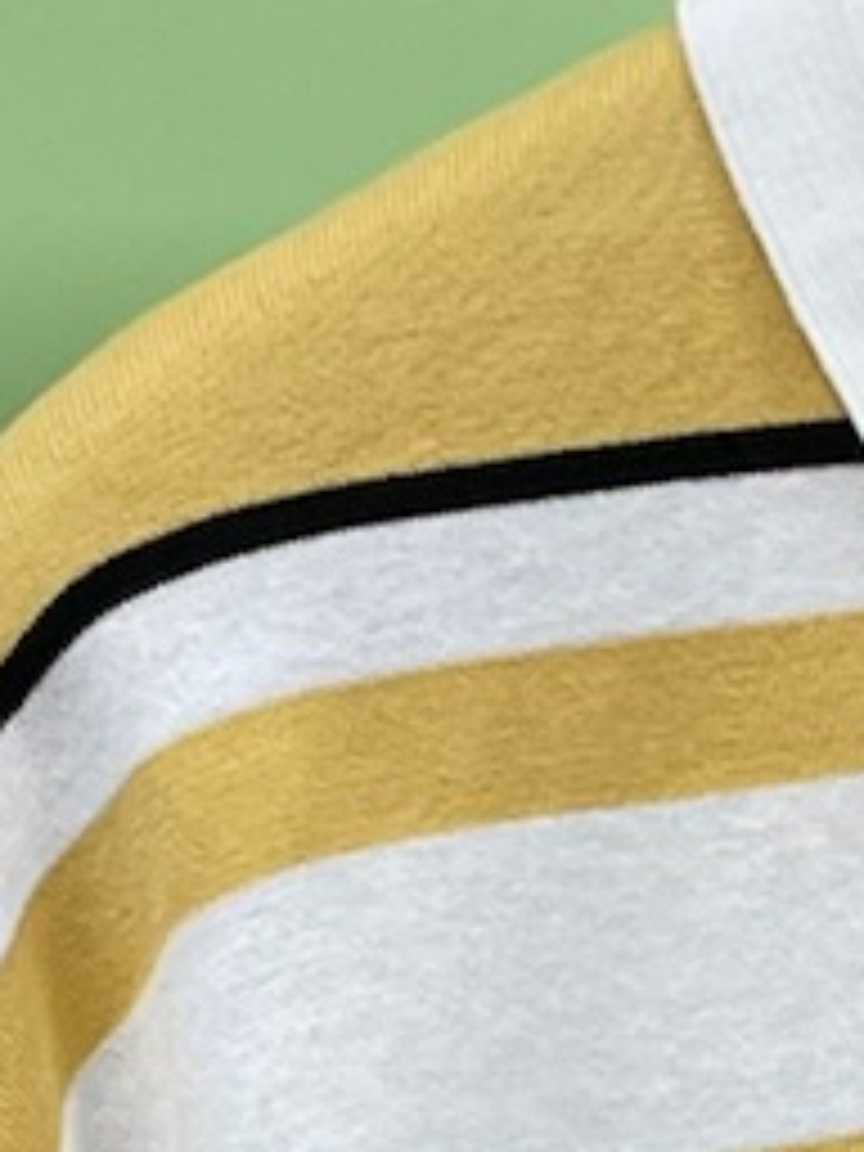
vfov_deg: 9.0
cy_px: 2295
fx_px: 6922
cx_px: 1498
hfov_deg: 7.0
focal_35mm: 208
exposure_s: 1/100
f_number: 1.6
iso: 50
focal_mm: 4.2
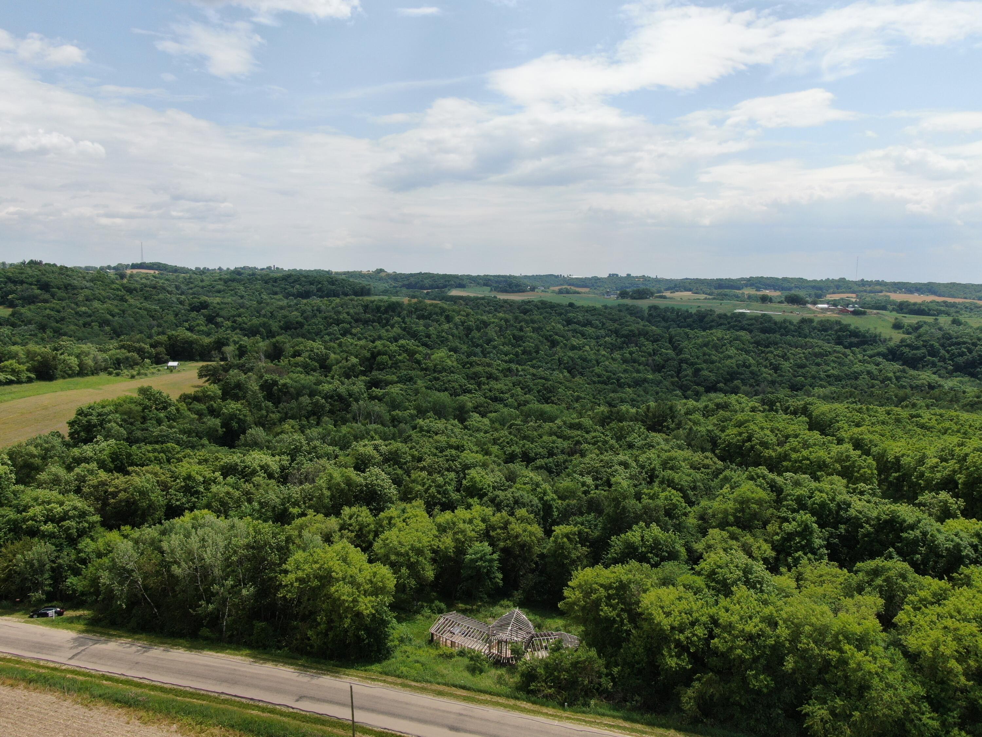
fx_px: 681
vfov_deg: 56.8
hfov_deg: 71.6
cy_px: 368
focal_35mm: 24
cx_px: 491
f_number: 2.8
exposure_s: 1/2000
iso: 100
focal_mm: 4.39
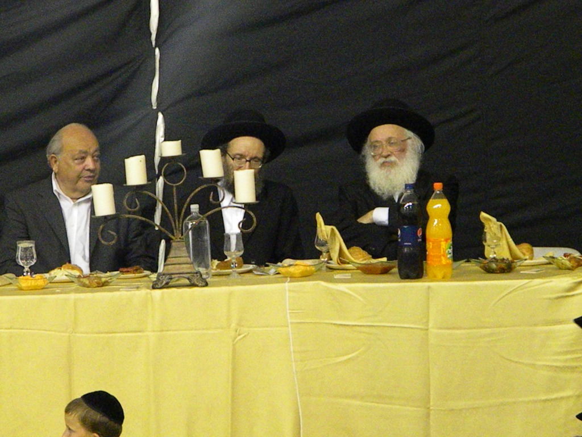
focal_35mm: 148
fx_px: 2488
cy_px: 218
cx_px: 291
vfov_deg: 10.0
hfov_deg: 13.3
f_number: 5
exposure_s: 1/64.3
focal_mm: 26.8
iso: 2994
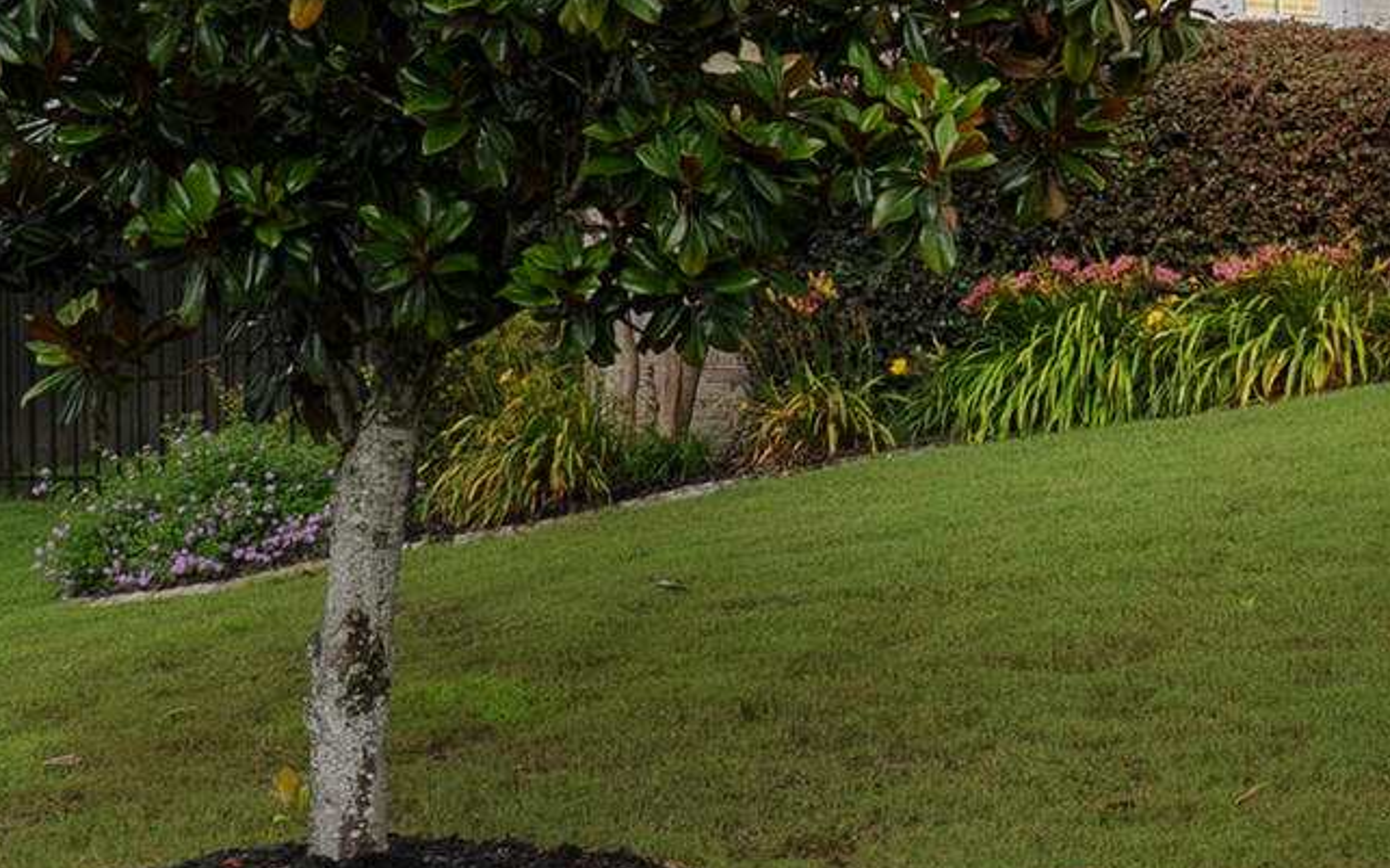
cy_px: -627
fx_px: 4962
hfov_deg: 14.1
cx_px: 2509
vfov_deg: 9.6
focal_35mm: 131
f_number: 8
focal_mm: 22
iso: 200
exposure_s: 1/30
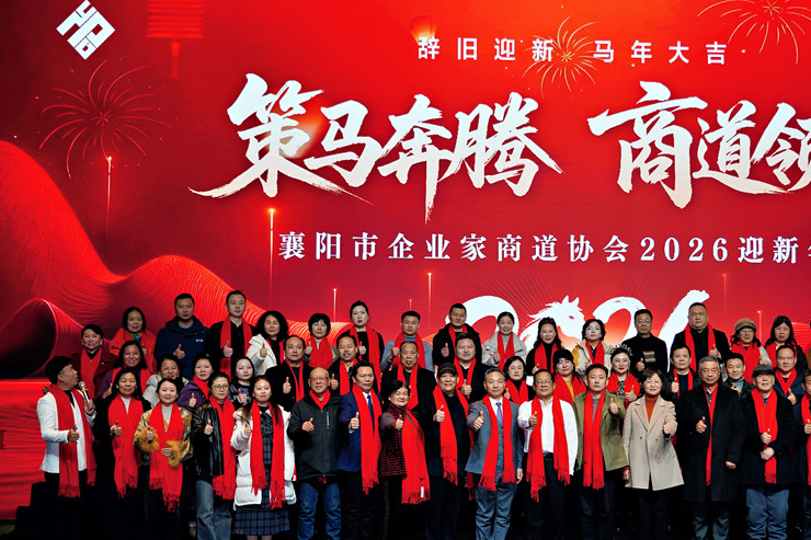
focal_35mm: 50
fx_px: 1126
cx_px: 515
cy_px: 332
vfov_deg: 26.9
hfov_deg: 39.3
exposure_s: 1/40
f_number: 4
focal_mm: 37
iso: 125
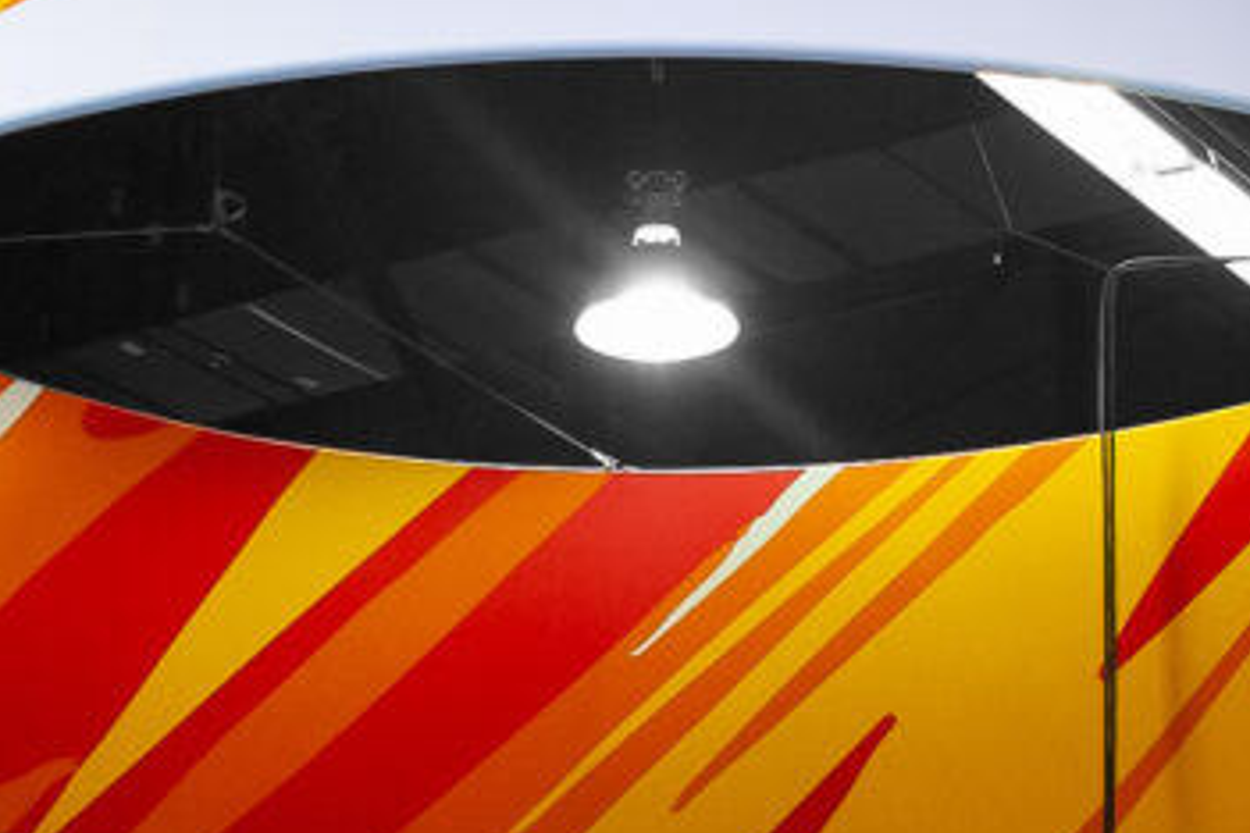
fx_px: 4409
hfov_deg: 16.1
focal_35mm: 127
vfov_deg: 10.3
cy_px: 1406
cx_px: 744
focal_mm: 24
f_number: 5.6
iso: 1600
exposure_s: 1/160
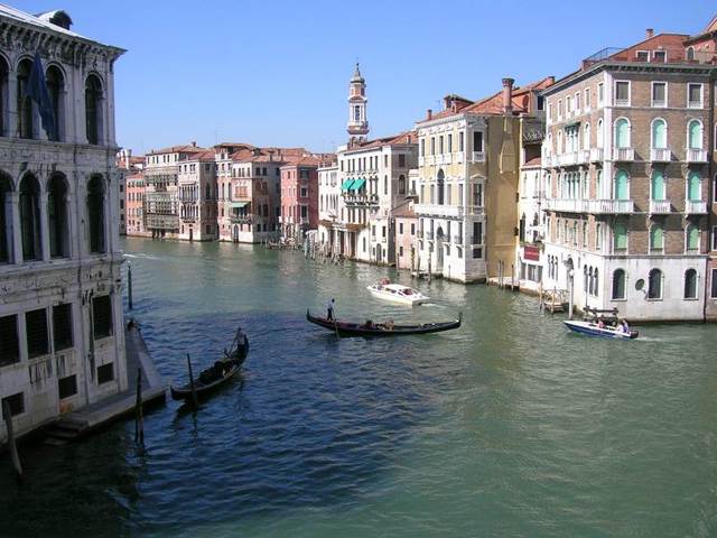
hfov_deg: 52.6
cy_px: 269
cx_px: 358
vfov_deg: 40.7
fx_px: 725
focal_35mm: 35
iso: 50
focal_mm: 5.4
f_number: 4.8
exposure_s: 1/410
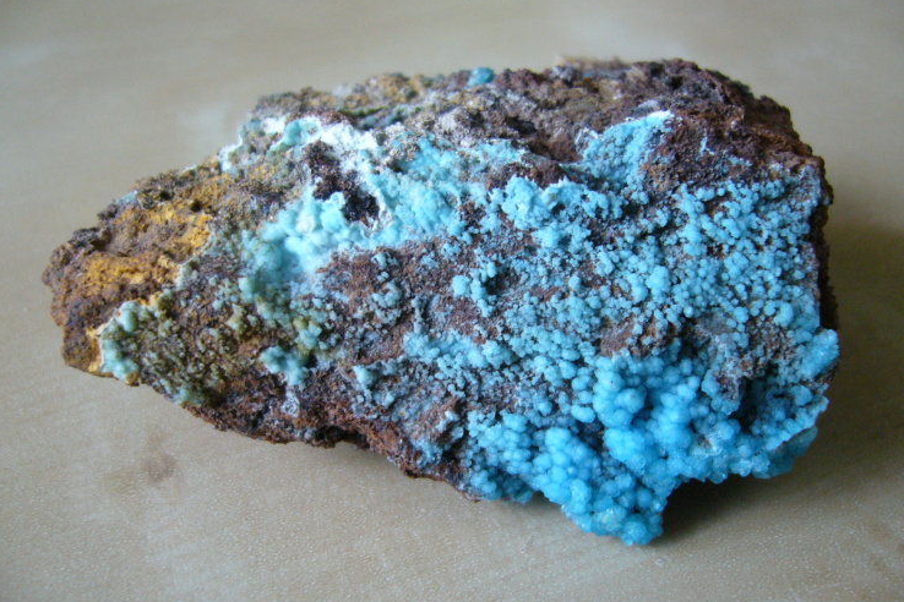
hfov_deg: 51.9
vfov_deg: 35.9
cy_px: 302
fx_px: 929
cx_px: 452
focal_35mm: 37
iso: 160
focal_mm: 5.8
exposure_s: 1/13
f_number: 2.8
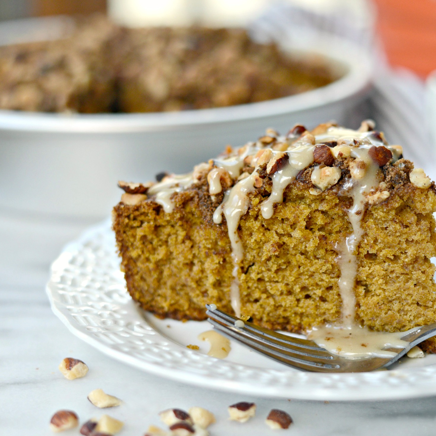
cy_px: 218
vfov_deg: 26.9
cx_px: 323
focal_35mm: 64
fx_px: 912
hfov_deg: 26.6
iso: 640
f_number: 2.8
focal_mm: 50
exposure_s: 1/400
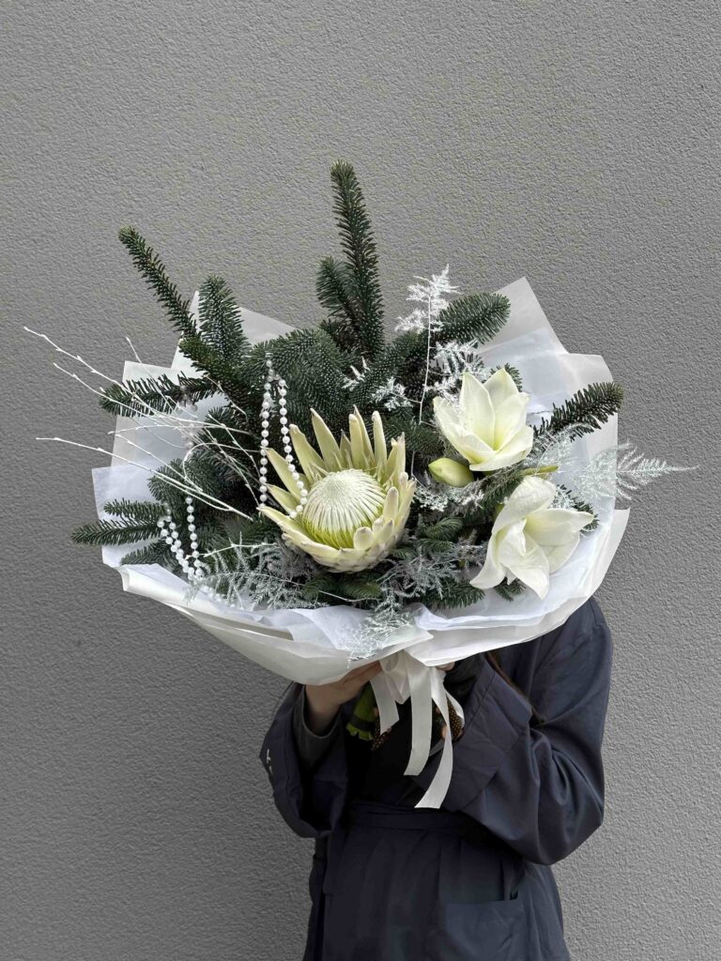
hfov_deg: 30.3
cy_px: 480
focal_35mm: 48
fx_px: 1333
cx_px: 360
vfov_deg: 39.7
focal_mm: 6.9
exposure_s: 1/150
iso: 64
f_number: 1.8
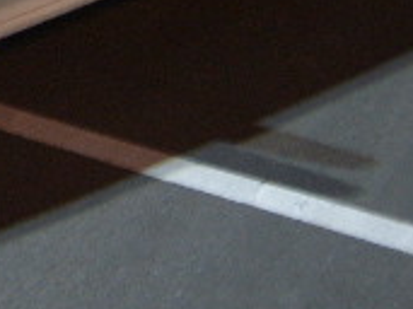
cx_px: -263
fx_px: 1562
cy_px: -70
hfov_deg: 13.8
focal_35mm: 131
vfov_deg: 11.1
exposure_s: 1/4
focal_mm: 5.8
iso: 100
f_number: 2.8
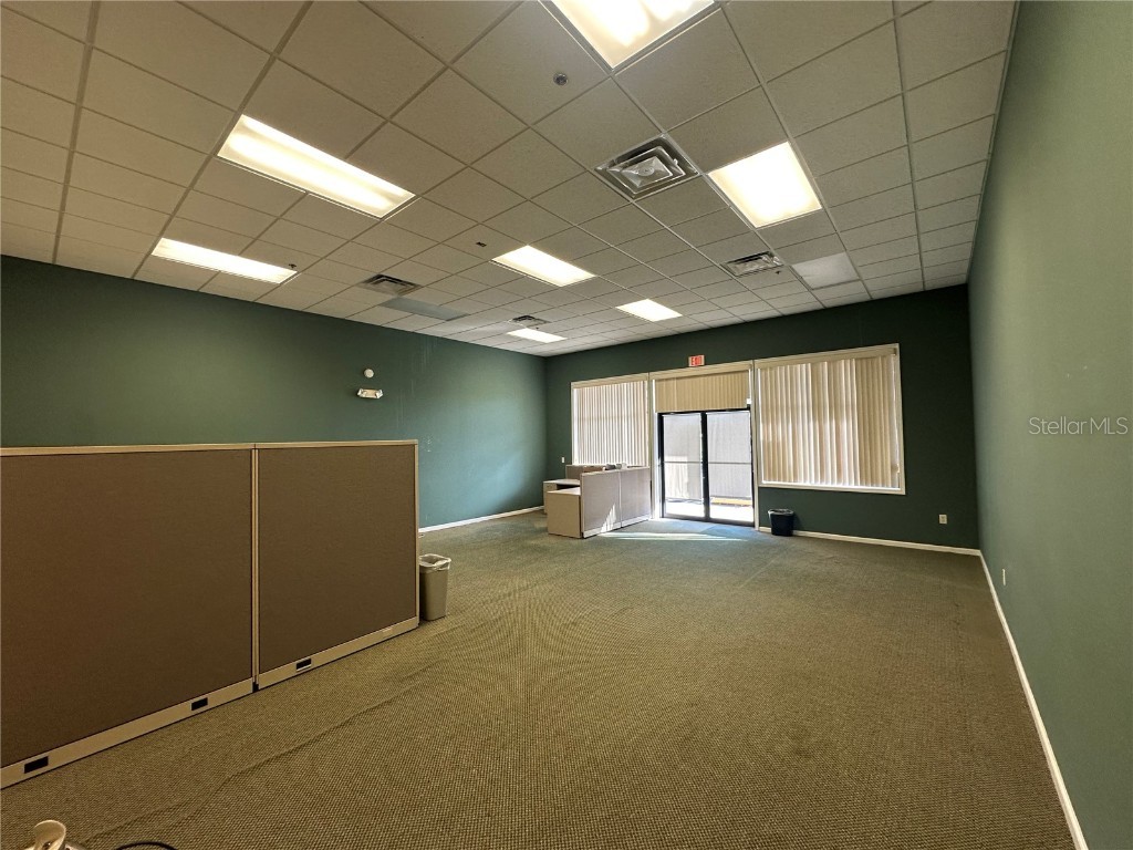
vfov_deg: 85.7
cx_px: 566
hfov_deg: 102.1
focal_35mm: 14
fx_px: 458
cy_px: 425
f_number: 2.2
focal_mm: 2.22
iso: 160
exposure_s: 1/120
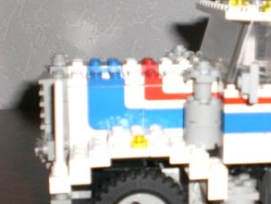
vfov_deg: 17.8
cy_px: 122
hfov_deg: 22.3
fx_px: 650
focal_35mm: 83
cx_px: 292
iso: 200
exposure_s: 1/60
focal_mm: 6.3
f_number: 3.1
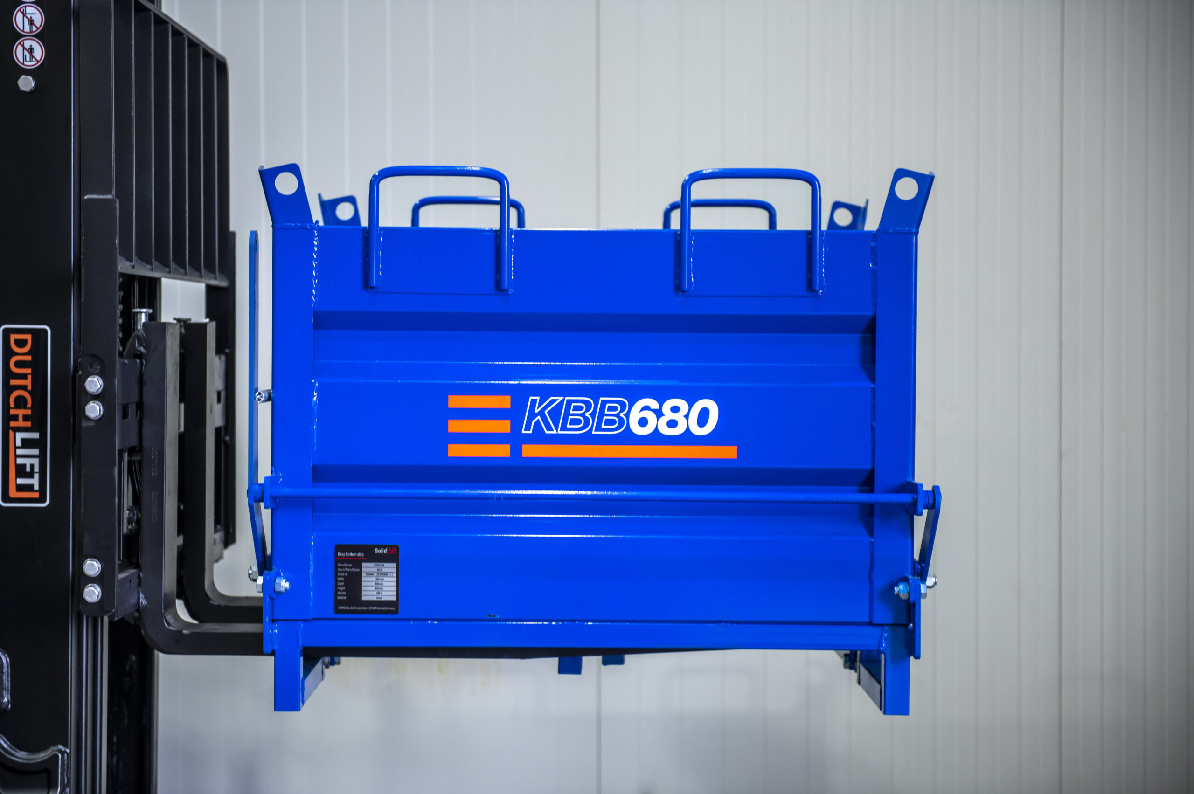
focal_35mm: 70
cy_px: 397
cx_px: 597
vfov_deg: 19.4
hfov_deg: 28.9
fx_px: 2320
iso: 1000
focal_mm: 70
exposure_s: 1/60
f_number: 2.8
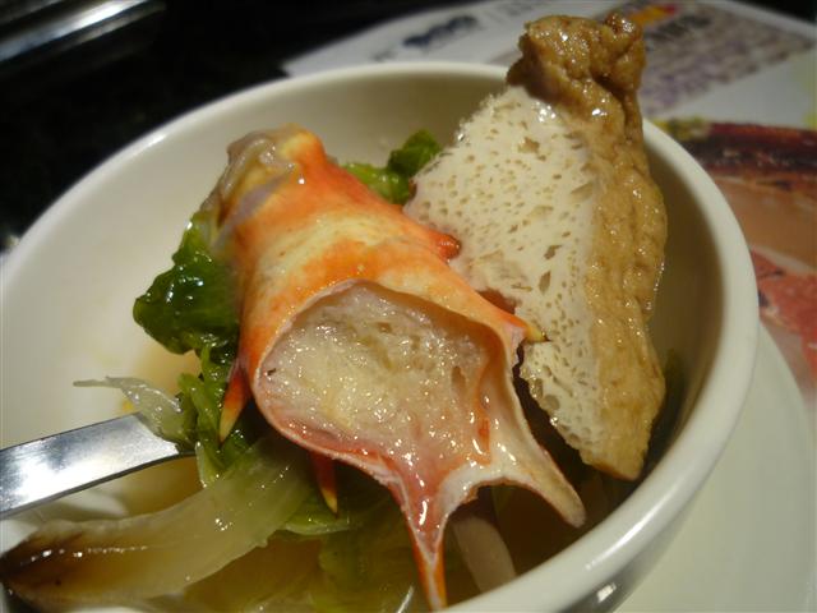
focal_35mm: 25
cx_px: 408
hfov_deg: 69.4
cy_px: 306
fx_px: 590
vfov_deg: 54.9
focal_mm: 4.4
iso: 100
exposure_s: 1/40
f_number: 2.8
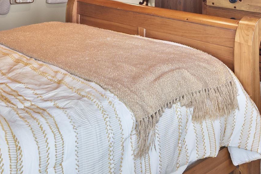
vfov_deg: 24.7
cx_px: 186
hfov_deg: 38.9
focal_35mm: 50
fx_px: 362
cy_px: -28
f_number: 7.1
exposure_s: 1/1.67
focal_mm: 14
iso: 500
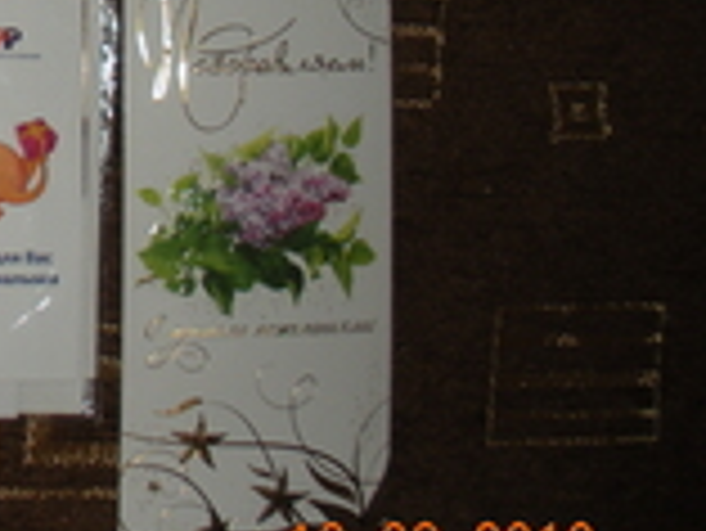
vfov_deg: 14.1
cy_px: -54
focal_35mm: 103
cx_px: -292
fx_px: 2102
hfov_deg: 17.5
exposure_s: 1/30
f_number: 3.5
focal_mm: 6.3
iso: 64
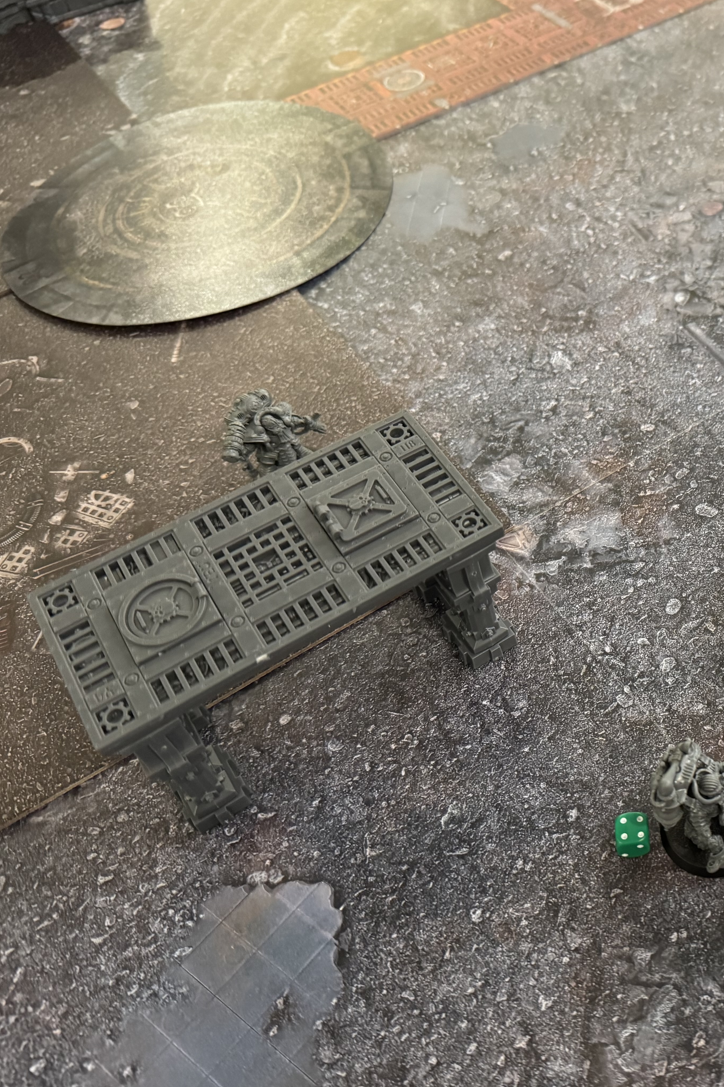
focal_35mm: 35
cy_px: 531
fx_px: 1056
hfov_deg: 35.0
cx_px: 691
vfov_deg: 54.4
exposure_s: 1/33
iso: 640
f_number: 1.78
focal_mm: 6.76
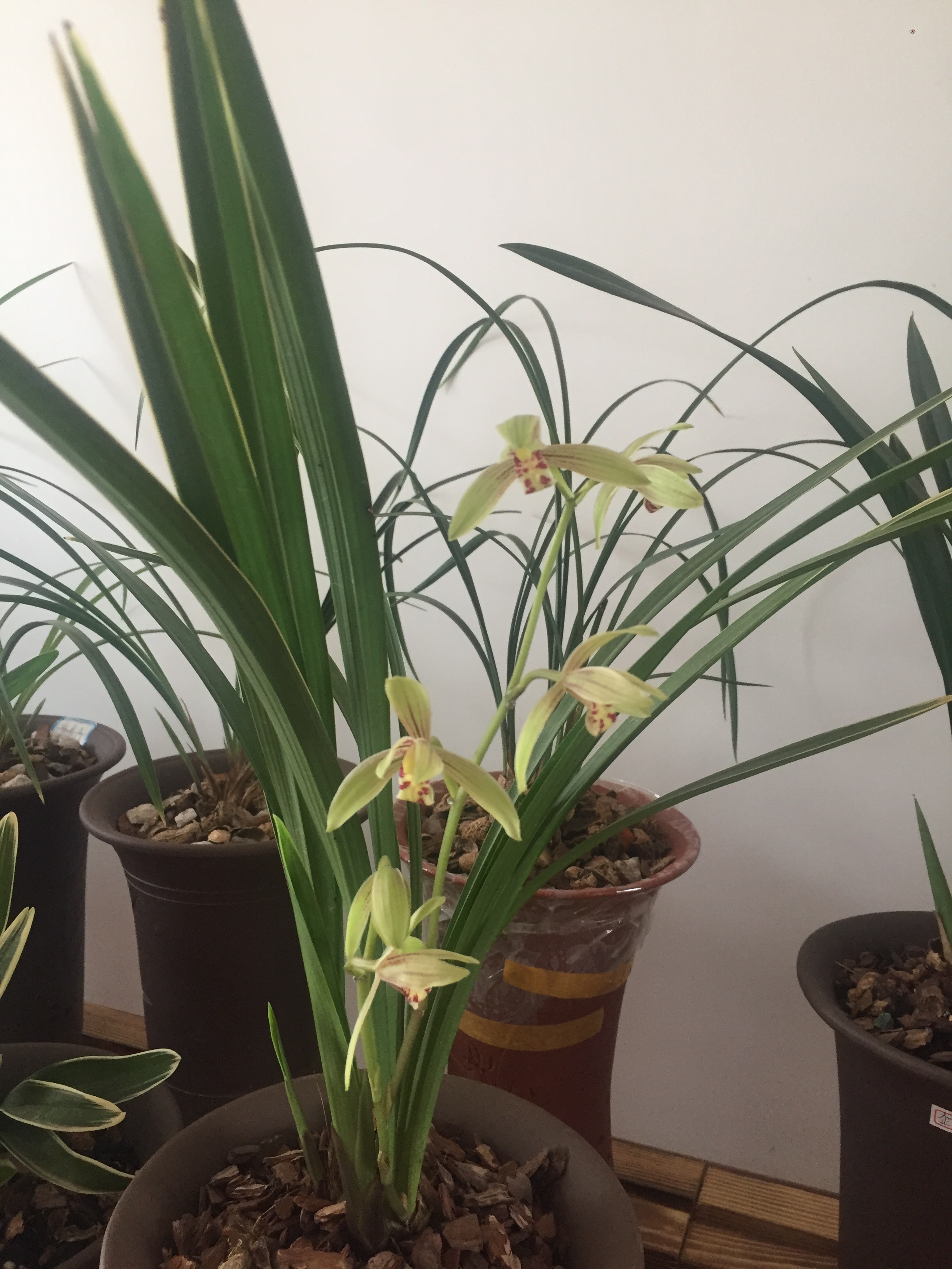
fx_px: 1063
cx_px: 476
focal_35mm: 29
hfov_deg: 48.2
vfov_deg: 61.7
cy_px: 634
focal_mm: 4.15
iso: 160
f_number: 2.2
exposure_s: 1/33
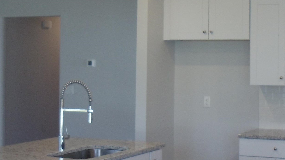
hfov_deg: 18.0
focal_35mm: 119
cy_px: 63
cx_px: 186
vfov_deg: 10.2
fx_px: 899
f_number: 3.5
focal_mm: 6
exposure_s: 1/30
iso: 100
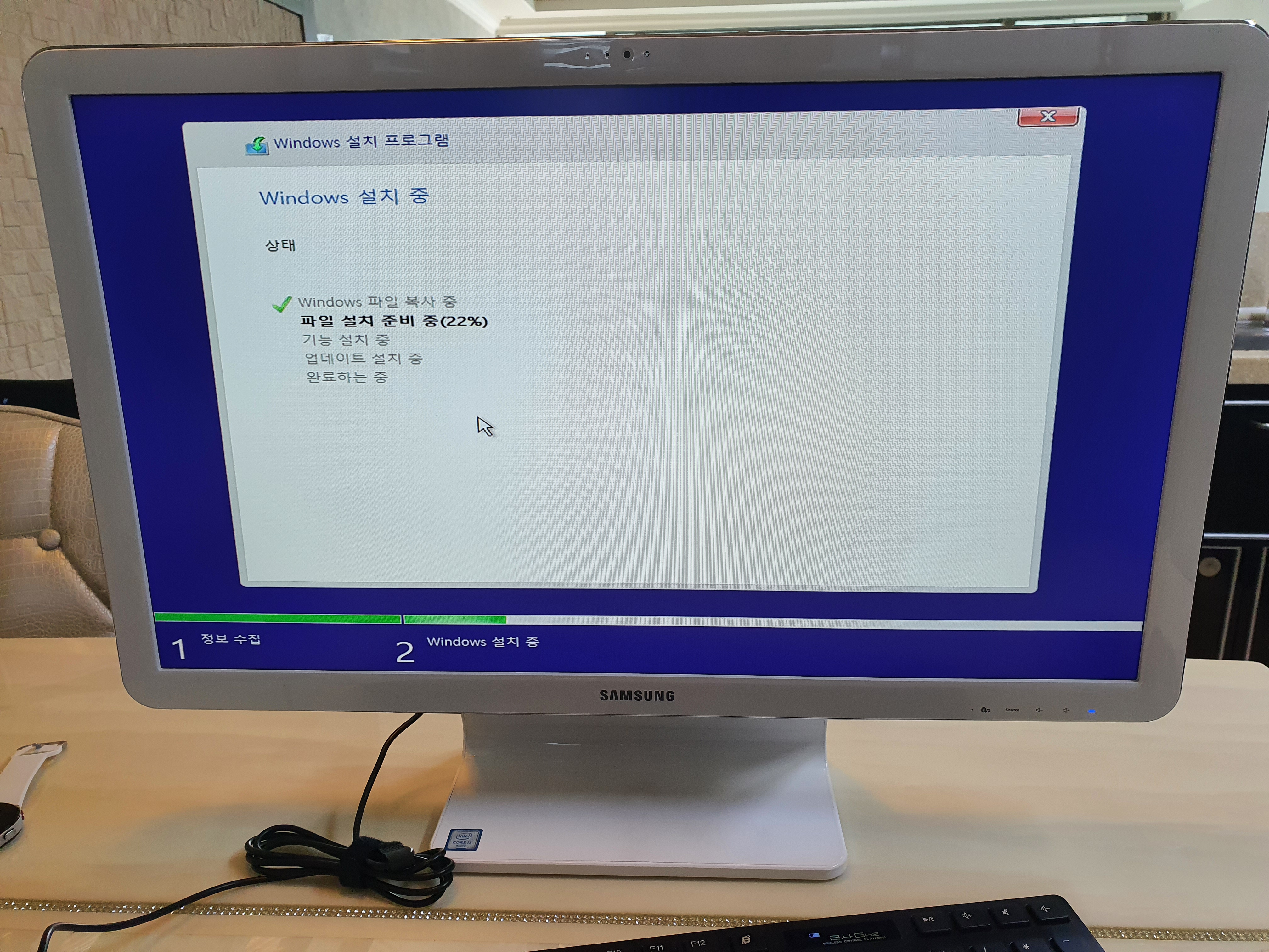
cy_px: 476
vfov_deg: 53.1
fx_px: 953
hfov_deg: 67.3
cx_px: 634
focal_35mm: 26
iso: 125
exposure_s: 1/120
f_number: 2.4
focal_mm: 4.32
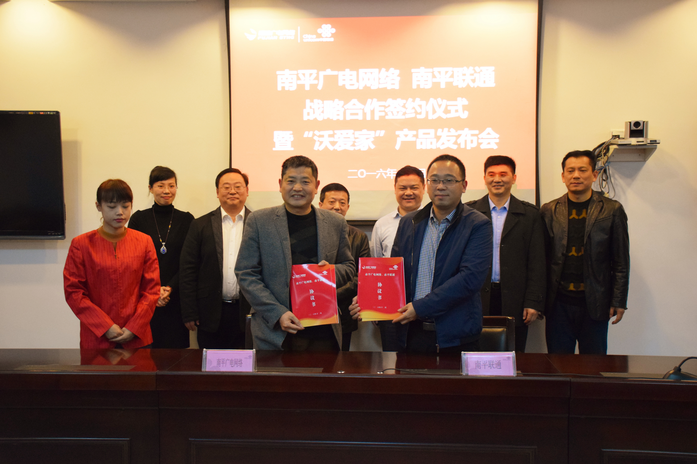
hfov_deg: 49.6
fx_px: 755
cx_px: 348
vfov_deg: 34.2
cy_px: 232
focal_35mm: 39
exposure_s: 1/160
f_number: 3.8
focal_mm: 26
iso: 3200
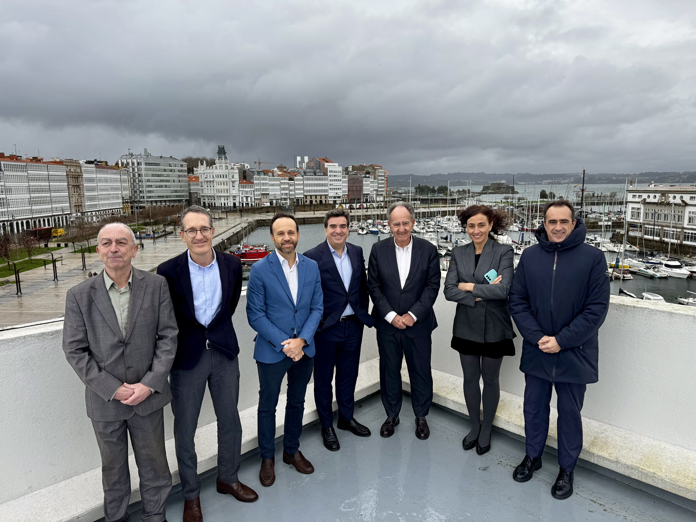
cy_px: 261
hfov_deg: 71.6
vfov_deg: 56.8
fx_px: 483
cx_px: 348
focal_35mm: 24
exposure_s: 1/442
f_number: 1.78
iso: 80
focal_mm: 6.76
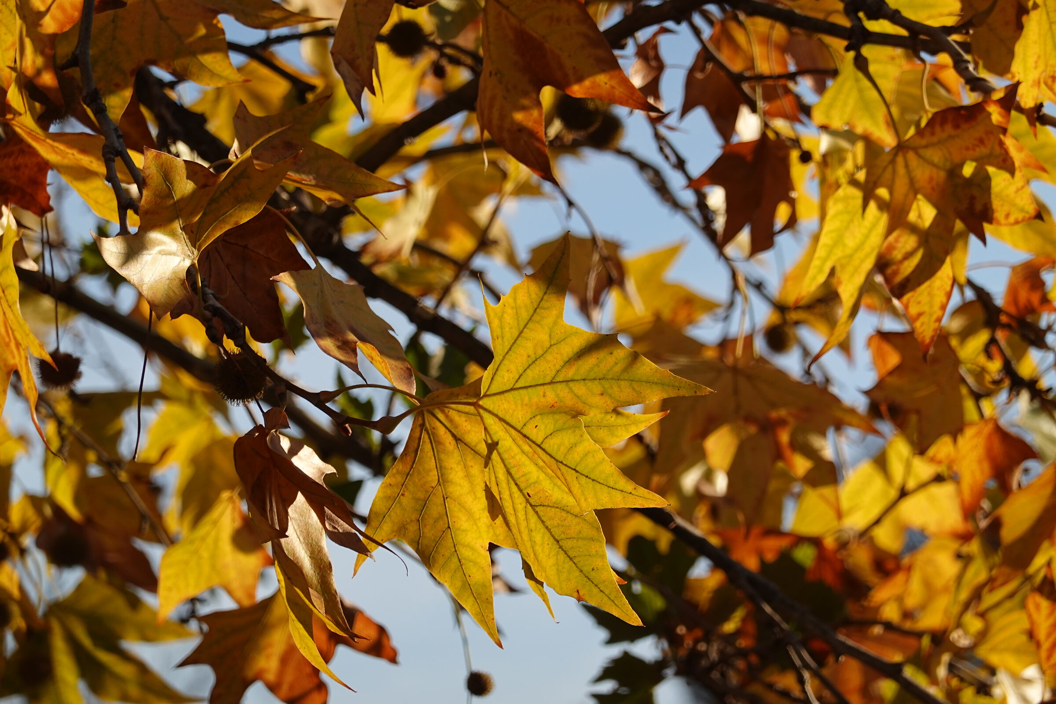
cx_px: 528
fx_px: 5866
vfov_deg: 6.9
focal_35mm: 200
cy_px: 352
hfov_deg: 10.3
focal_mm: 72
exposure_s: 1/500
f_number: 4.5
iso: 100
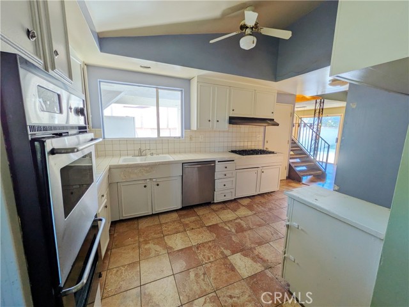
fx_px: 165
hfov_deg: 102.1
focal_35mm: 14
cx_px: 204
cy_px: 154
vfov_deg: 85.7
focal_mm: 1.83
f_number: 2.2
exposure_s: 1/60
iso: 50
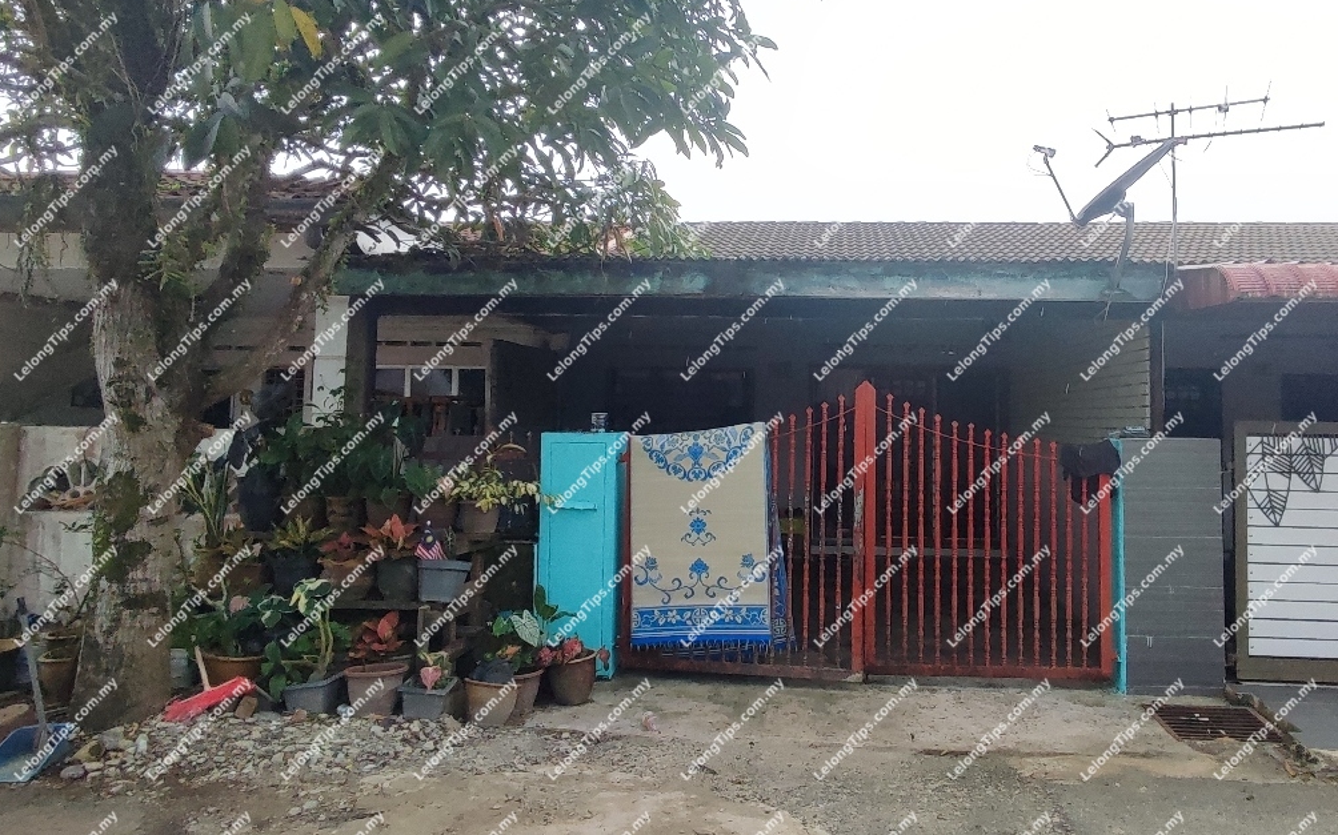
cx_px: 669
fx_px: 620
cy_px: 366
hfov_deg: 94.4
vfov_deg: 67.7
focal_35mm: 17
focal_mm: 1.65
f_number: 2.2
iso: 50
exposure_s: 1/659
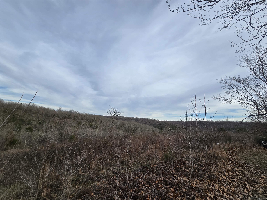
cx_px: 134
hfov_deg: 106.2
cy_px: 100
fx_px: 100
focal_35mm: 13
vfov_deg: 89.9
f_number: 2.2
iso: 50
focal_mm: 2.2
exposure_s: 1/1218
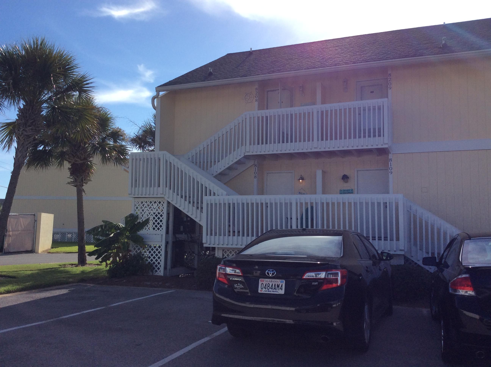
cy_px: 184
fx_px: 453
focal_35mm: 32
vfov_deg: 44.1
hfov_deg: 56.9
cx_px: 246
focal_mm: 3.3
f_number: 2.4
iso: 32
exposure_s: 1/2119
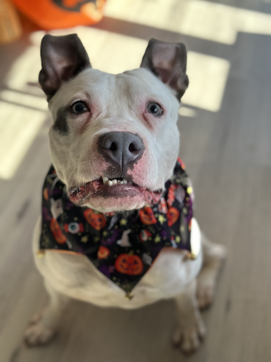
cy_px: 181
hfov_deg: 30.3
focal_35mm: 48
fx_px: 501
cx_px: 136
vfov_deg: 39.7
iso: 80
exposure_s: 1/659
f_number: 1.78
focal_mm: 6.86
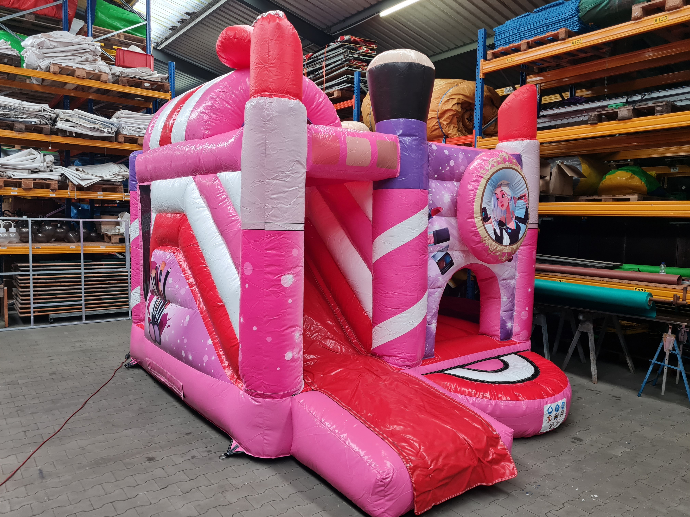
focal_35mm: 26
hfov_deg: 67.3
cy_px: 258
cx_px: 345
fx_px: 518
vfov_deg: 53.1
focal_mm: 5.4
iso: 250
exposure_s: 1/50
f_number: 1.8
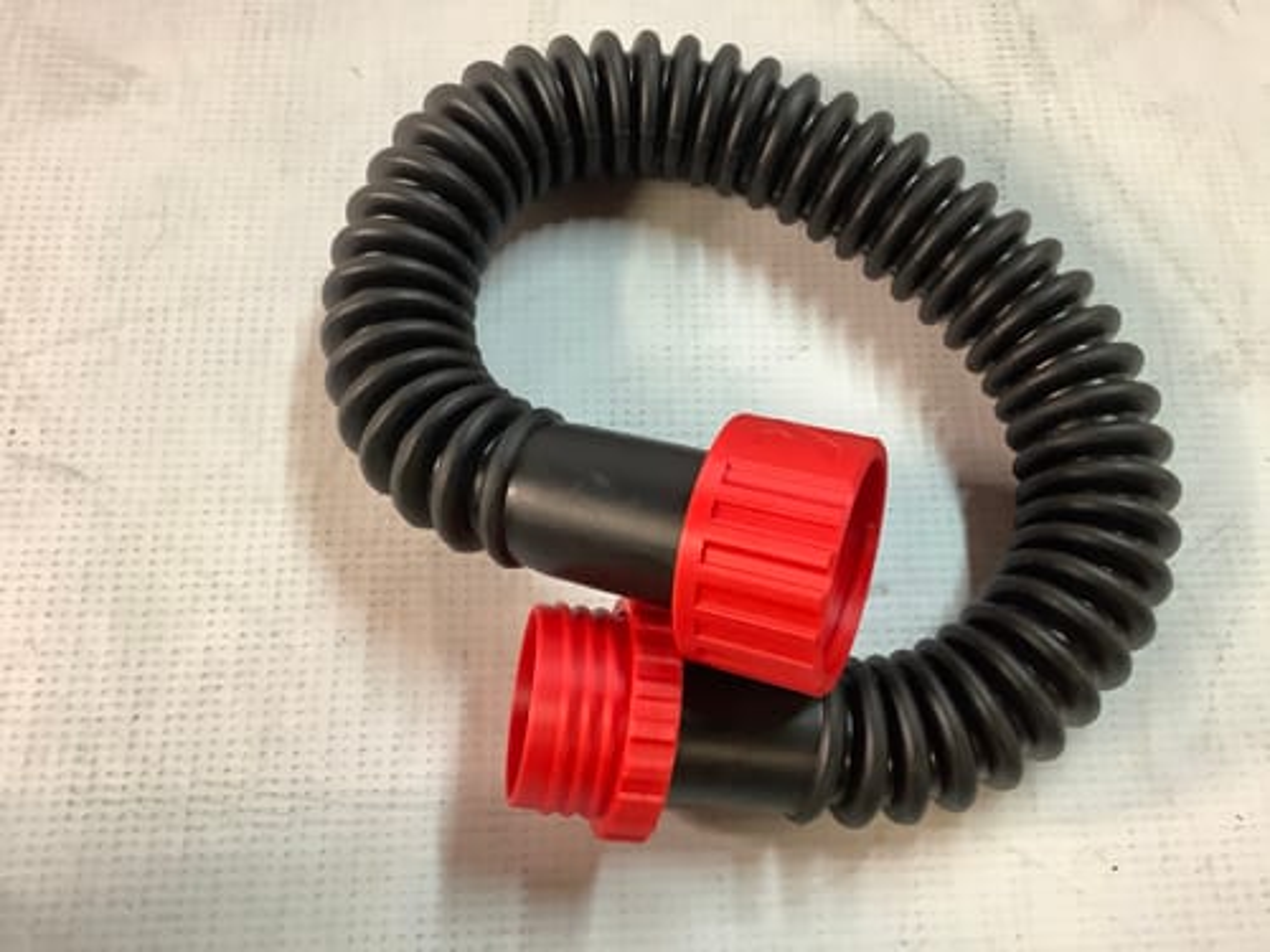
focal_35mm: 31
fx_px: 1137
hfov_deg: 58.4
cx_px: 635
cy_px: 476
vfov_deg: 45.4
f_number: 2.4
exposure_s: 1/50
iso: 200
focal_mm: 3.3
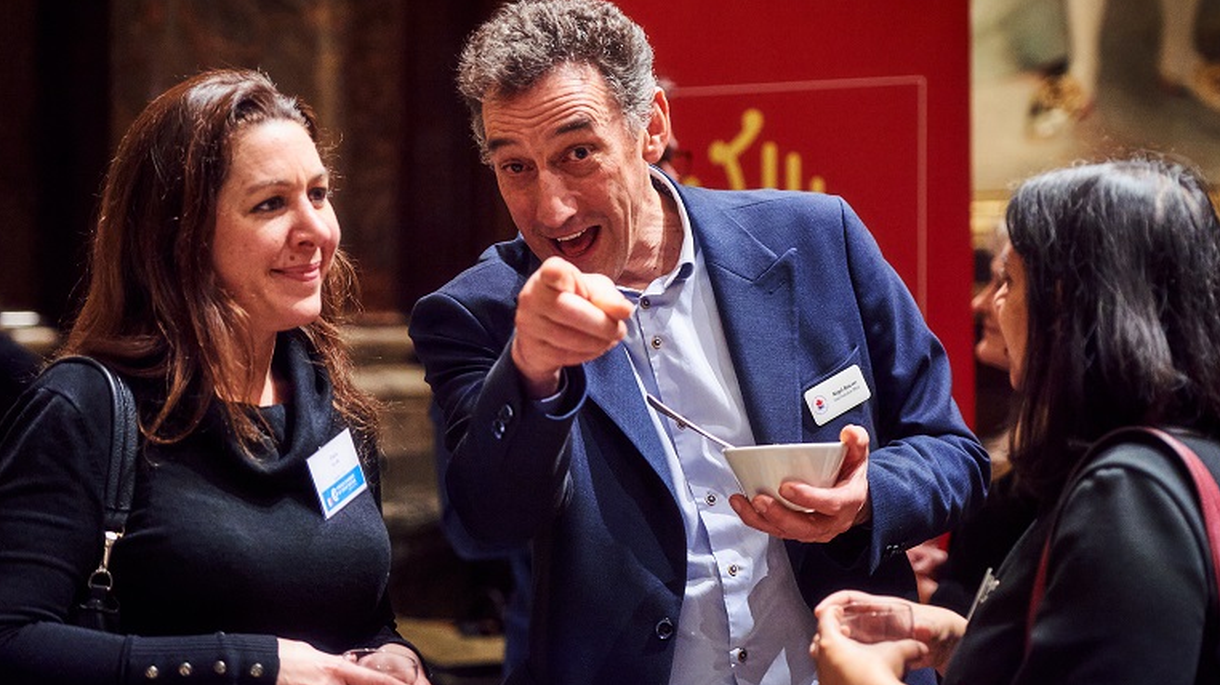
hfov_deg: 22.5
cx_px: 607
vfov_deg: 12.7
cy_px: 318
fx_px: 3072
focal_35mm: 95
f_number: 2.8
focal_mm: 90
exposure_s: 1/250
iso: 2000
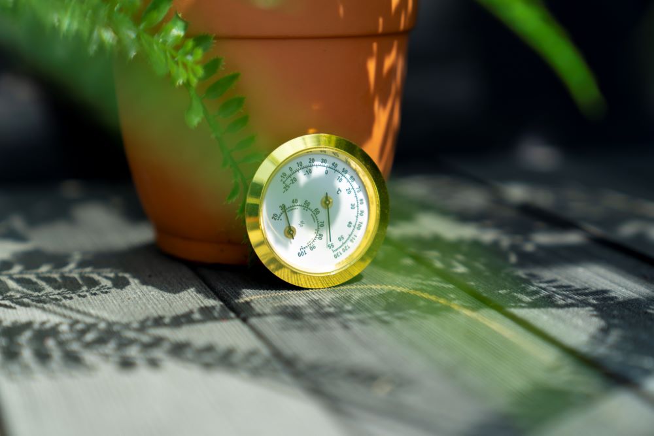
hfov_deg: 28.8
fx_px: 1272
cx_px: 327
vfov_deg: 19.5
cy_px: 218
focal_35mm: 70
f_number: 2.8
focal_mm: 70
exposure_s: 1/200
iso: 50
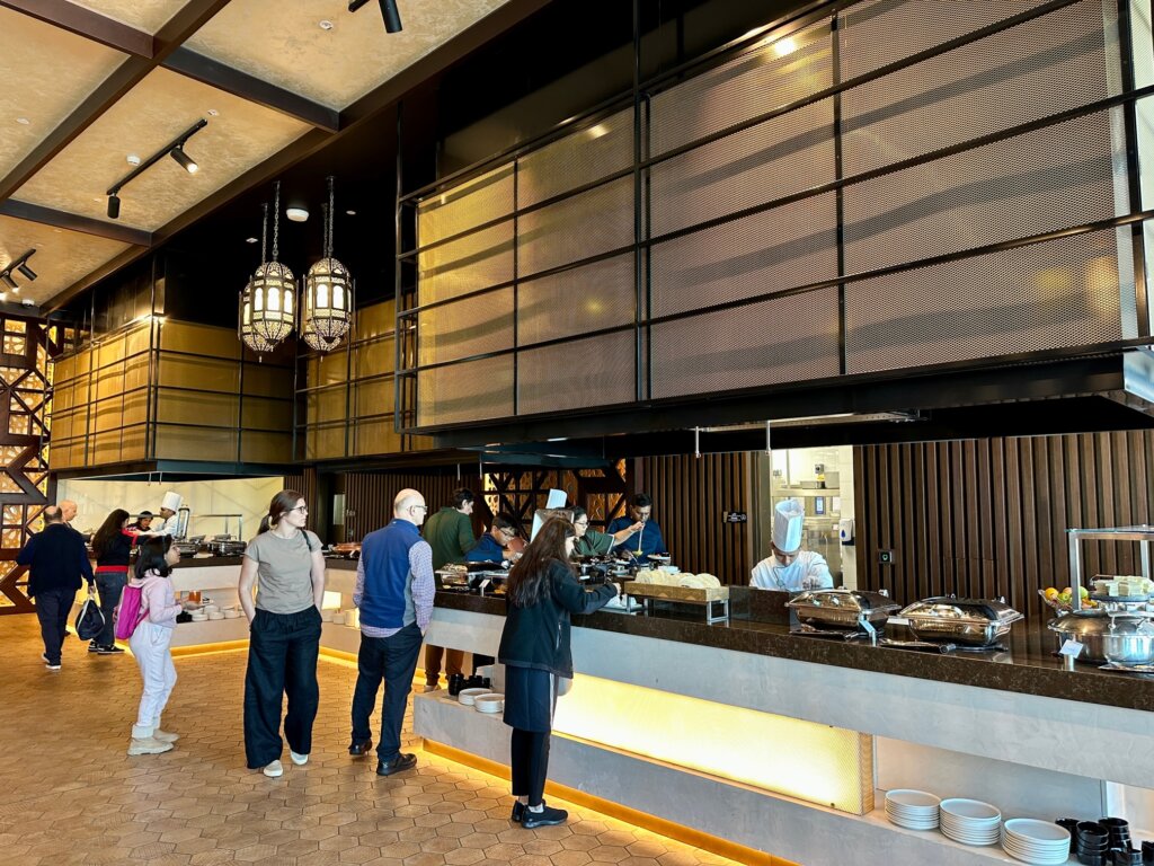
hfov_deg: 71.6
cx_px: 577
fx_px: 800
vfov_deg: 56.8
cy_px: 433
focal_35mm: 24
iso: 160
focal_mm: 6.86
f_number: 1.78
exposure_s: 1/50
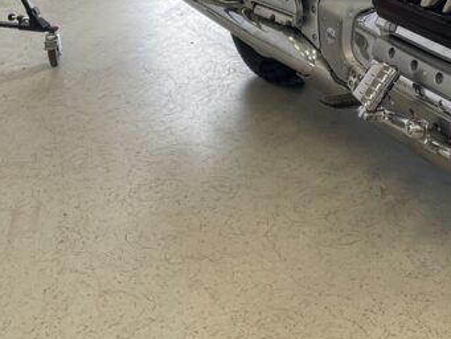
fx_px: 1017
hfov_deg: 23.8
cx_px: 464
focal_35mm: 78
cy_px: -68
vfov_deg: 18.0
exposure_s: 1/100
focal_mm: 4.2
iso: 40
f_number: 1.6
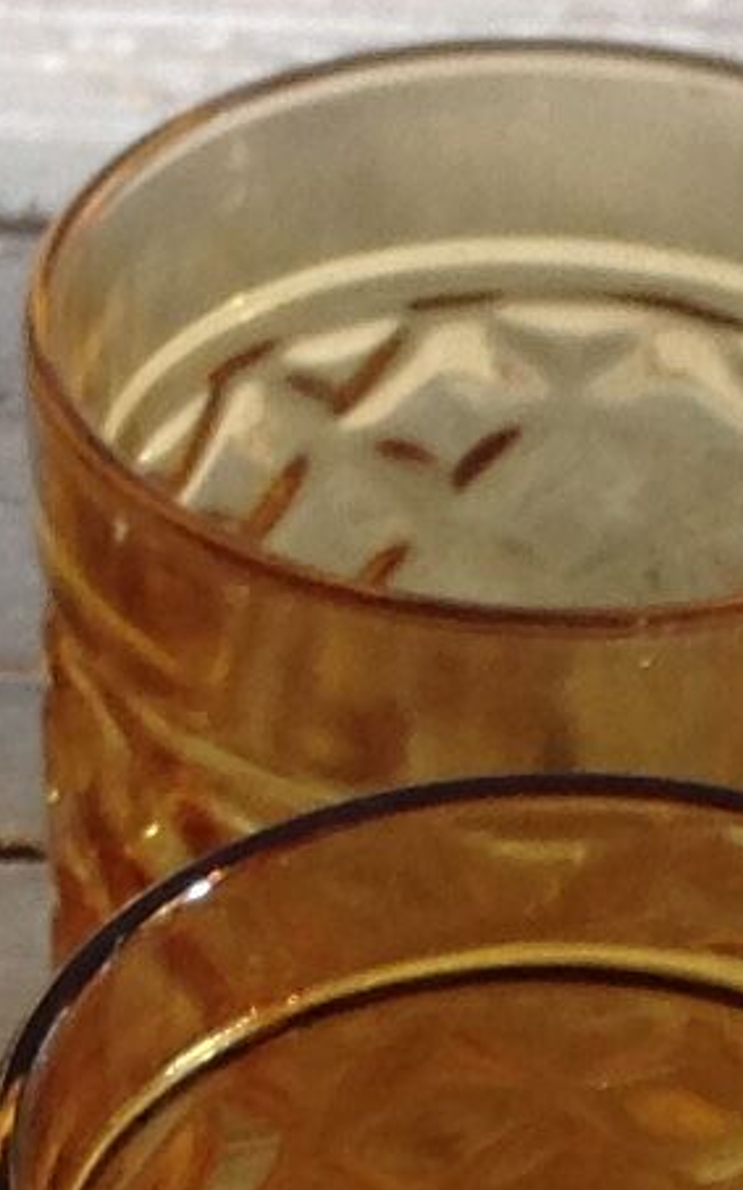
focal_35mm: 212
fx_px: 6871
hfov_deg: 6.2
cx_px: 690
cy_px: 1679
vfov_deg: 9.7
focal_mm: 4.28
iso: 50
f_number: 2.4
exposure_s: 1/392
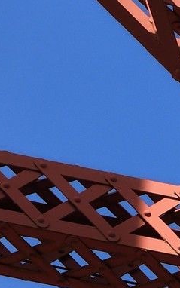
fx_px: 9545
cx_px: 574
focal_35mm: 1217
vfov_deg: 1.7
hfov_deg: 1.1
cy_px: 845
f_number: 14
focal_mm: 190
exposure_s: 1/200
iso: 200
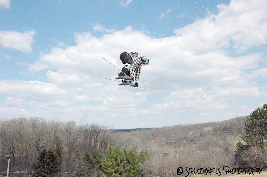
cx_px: 134
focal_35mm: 40
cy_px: 88
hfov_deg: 48.0
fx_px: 300
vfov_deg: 33.0
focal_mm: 27
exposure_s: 1/3200
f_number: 10
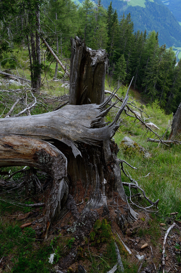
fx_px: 261
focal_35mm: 34
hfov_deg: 38.2
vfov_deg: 55.2
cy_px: 136
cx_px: 90
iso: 200
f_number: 8
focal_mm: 23
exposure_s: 1/100
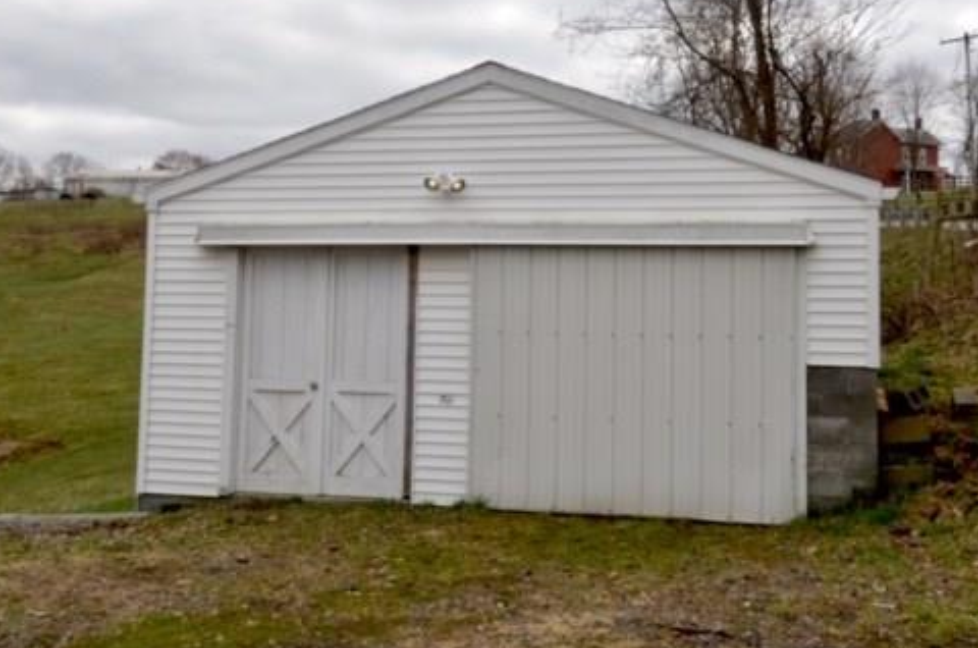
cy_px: 240
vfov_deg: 33.1
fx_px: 1084
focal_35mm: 40
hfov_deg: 48.5
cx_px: 497
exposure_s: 1/250
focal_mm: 20
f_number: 8
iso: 180
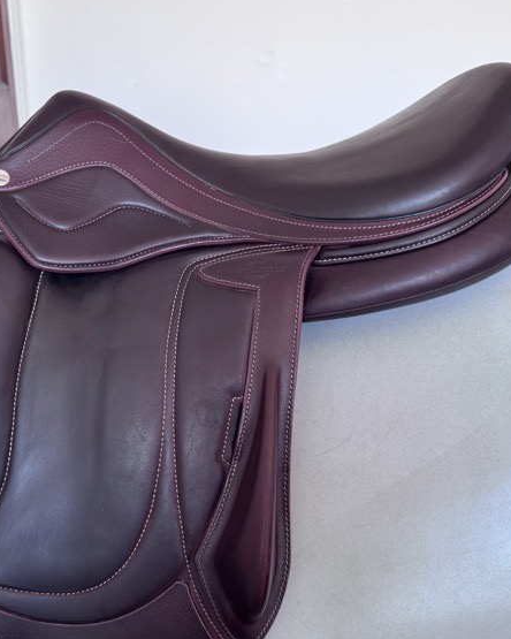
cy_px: 347
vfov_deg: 47.9
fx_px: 718
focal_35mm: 38
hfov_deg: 38.8
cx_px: 180
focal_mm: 6.76
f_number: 1.78
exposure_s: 1/121
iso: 125
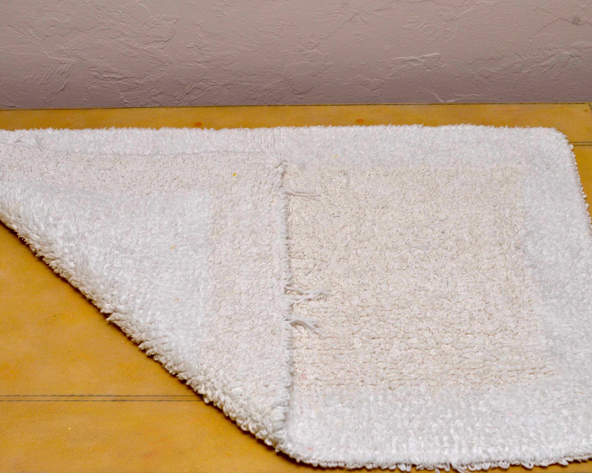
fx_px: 1139
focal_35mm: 65
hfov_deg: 29.1
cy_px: 235
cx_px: 292
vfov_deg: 23.5
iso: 640
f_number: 10
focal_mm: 38
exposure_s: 1/160
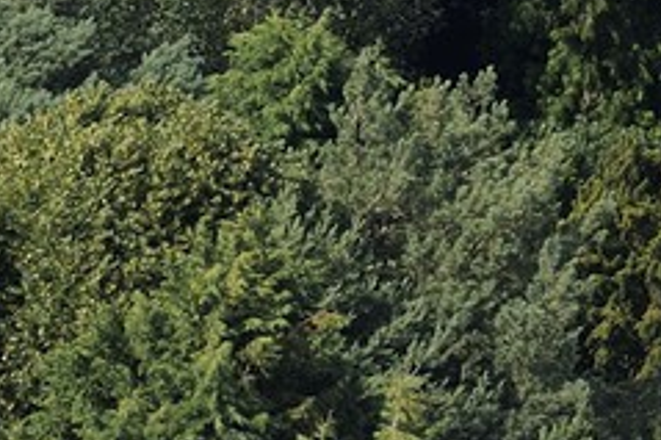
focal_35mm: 1337
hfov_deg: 1.5
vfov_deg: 1.0
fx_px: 24531
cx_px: 1294
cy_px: -1007
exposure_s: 1/1000
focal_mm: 200
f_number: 5
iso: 400
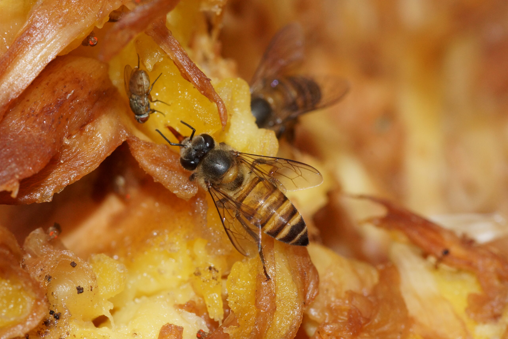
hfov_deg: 15.2
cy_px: 170
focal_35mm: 135
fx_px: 1905
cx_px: 254
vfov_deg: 10.2
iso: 800
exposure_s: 1/160
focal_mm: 90
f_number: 11
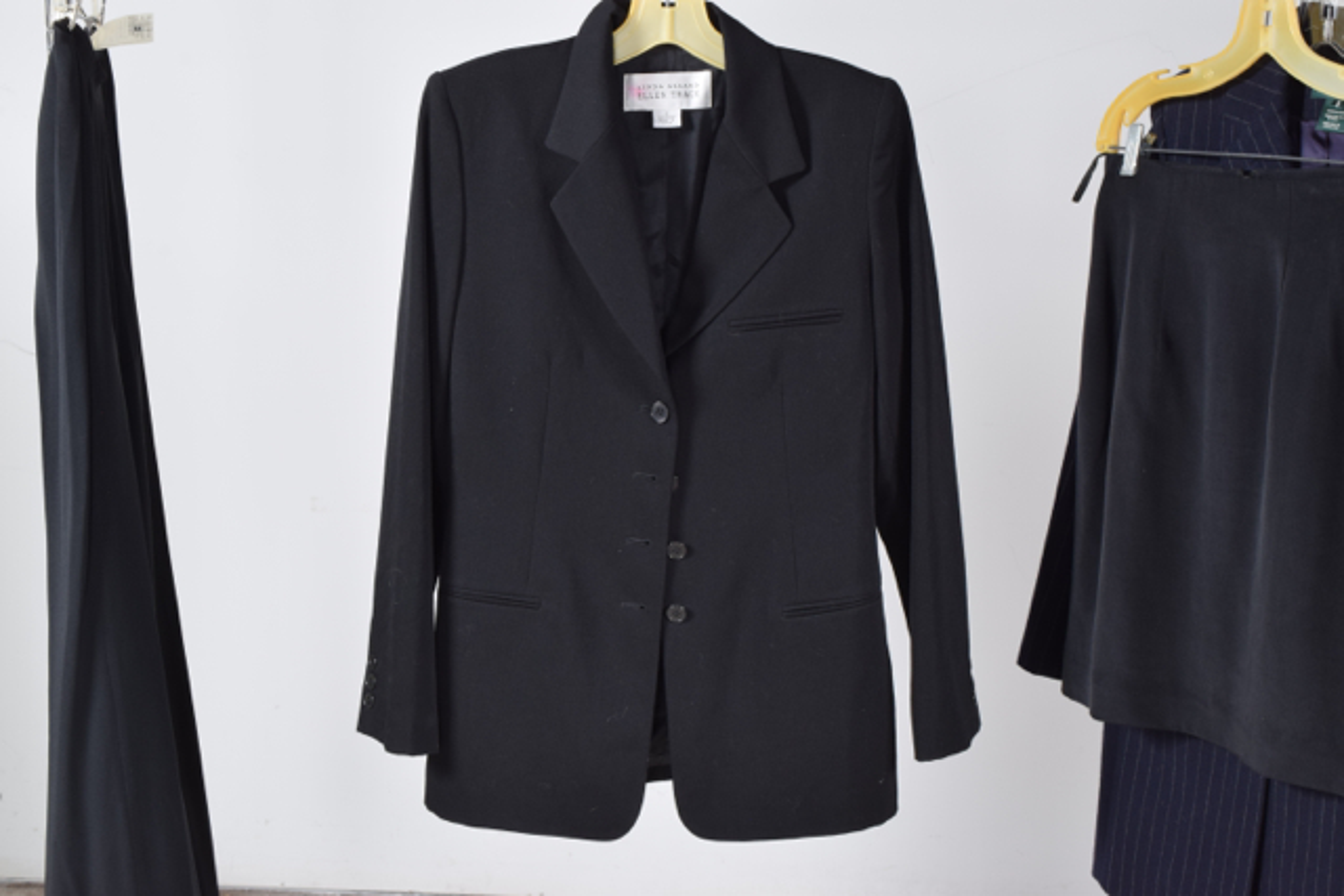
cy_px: 448
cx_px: 672
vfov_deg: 22.6
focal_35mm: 60
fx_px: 2240
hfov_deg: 33.4
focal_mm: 40
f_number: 14
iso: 400
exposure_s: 1/125
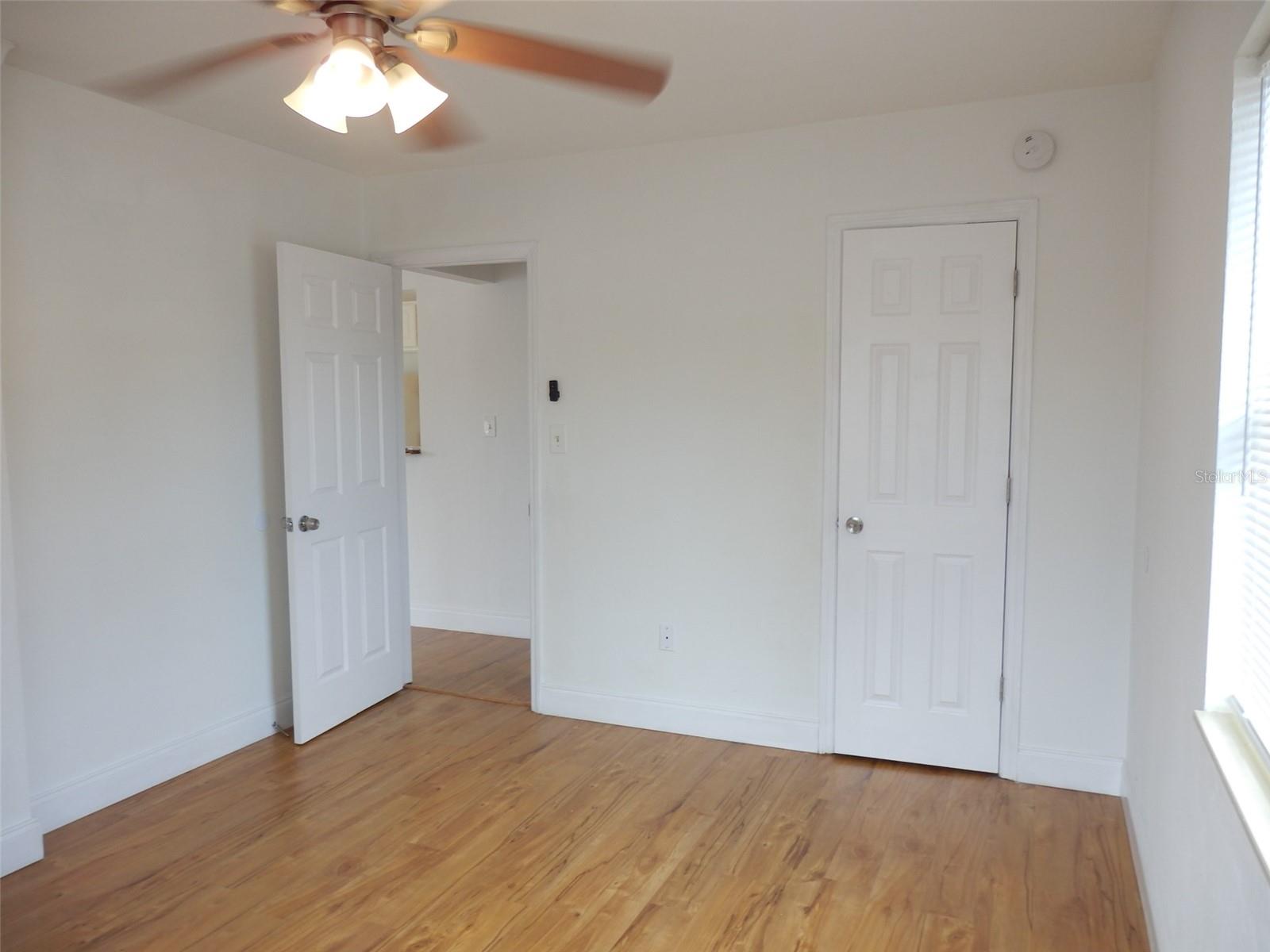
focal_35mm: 25
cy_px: 476
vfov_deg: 54.9
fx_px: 917
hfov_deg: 69.4
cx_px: 635
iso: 80
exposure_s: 1/30
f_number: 3
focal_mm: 4.5
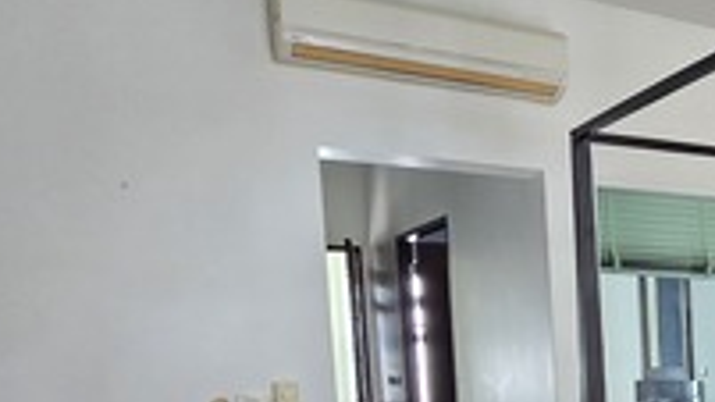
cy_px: 430
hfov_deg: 35.8
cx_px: 854
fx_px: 853
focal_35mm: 45
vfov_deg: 24.9
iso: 320
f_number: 2.2
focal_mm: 2.2
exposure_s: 1/50
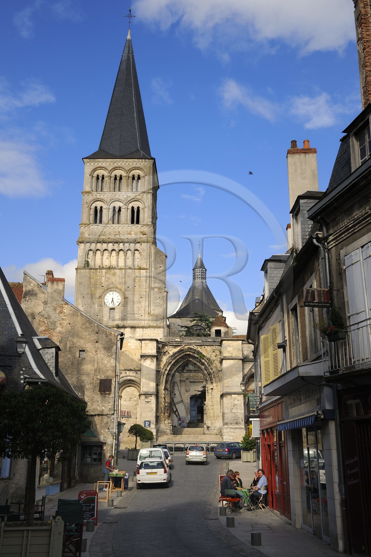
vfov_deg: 53.2
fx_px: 557
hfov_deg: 36.8
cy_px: 278
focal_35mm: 36
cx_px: 186
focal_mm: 36
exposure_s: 1/160
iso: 200
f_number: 16
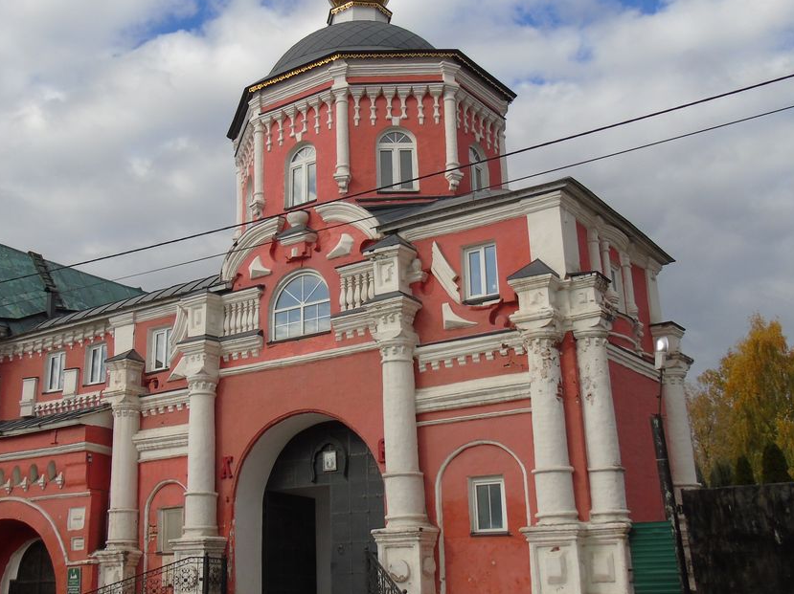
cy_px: 277
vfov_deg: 34.3
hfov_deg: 44.1
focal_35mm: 42
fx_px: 963
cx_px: 261
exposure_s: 1/1000
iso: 80
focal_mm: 5.2
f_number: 3.6
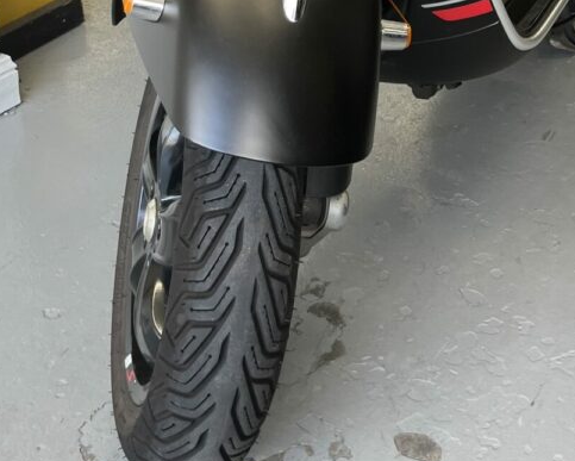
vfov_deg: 20.8
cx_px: 281
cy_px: -220
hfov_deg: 30.0
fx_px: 1073
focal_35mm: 63
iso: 64
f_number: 1.6
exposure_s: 1/100
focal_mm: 5.1
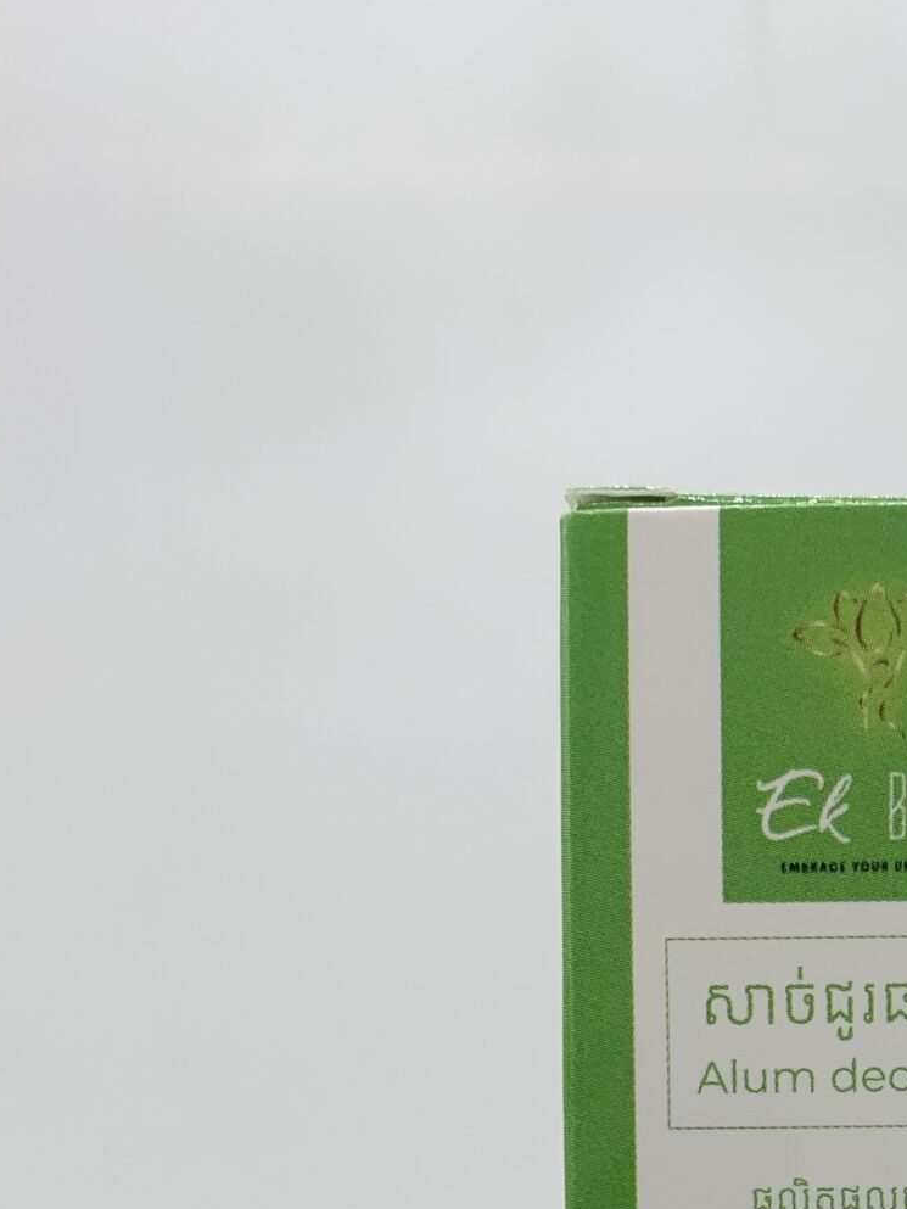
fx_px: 2340
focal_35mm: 67
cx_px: 863
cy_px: 1535
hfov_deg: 21.3
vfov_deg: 25.3
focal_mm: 4.25
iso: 25
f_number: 1.8
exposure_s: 1/716
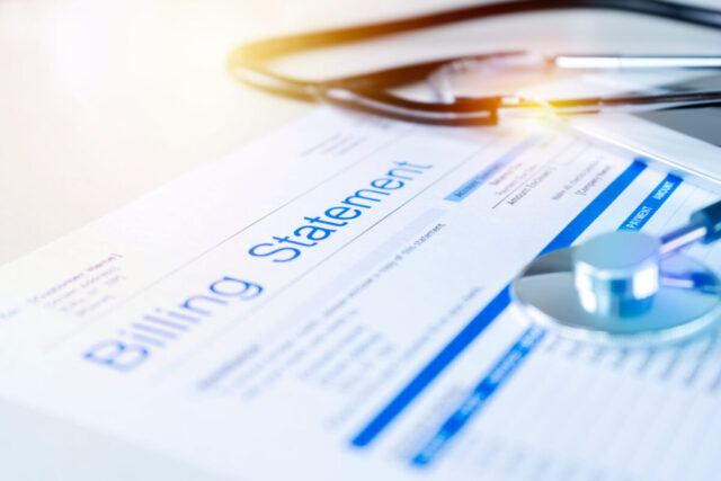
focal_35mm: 50
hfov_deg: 39.6
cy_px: 240
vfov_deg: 27.0
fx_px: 1002
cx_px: 360
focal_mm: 50
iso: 100
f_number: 4.5
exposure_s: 1/80
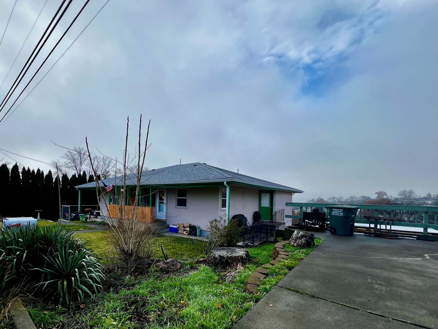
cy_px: 164
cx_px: 219
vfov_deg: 89.9
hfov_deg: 106.2
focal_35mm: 13
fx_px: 164
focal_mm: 1.57
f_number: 1.8
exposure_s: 1/911
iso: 32
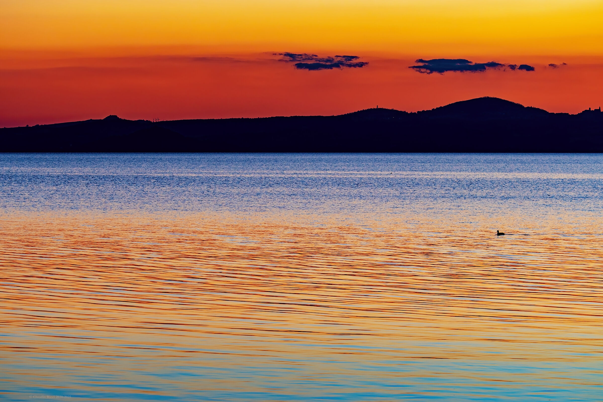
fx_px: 2512
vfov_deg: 9.1
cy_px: 201
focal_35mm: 150
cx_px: 302
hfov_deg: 13.7
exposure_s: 1/80
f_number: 7.1
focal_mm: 100
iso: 180
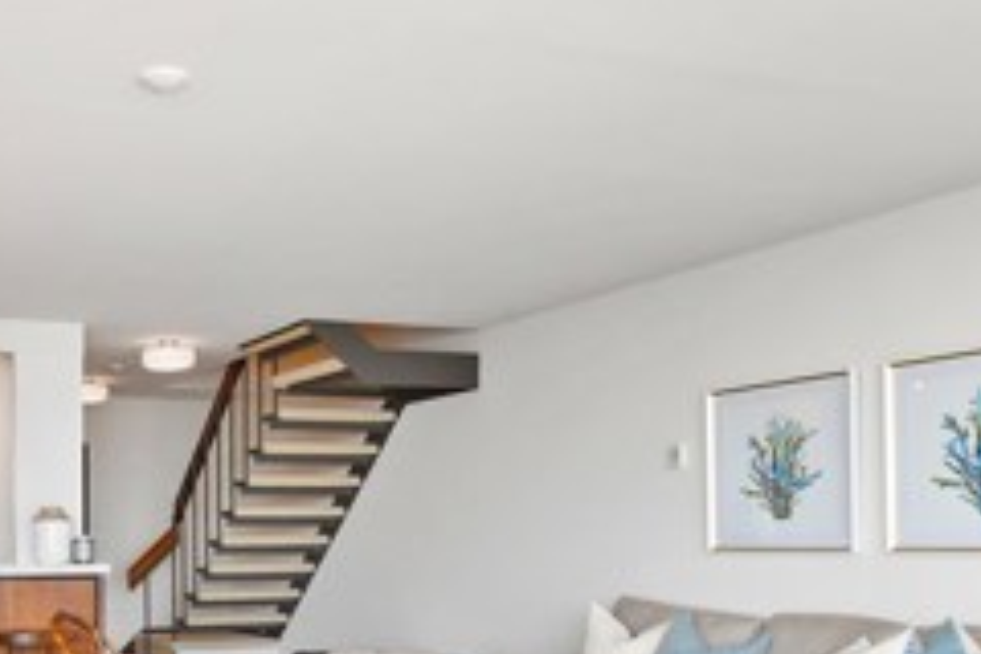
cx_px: 119
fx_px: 1090
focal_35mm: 40
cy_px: 525
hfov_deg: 44.6
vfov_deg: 32.5
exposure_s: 1/160
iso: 1000
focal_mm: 10
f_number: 8
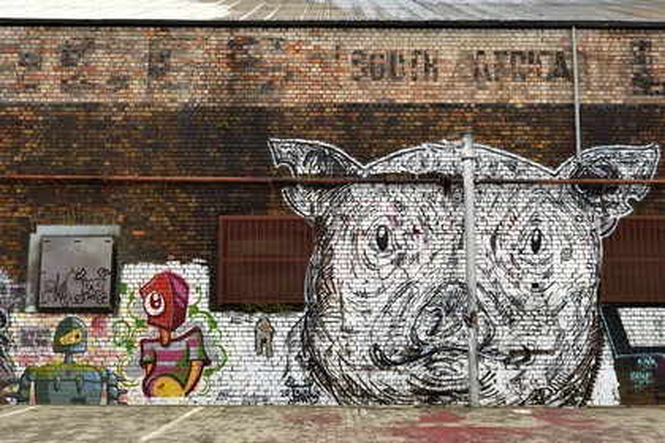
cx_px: 332
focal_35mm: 34
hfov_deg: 55.8
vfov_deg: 38.9
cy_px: 222
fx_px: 628
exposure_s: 1/160
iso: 800
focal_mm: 34
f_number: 14
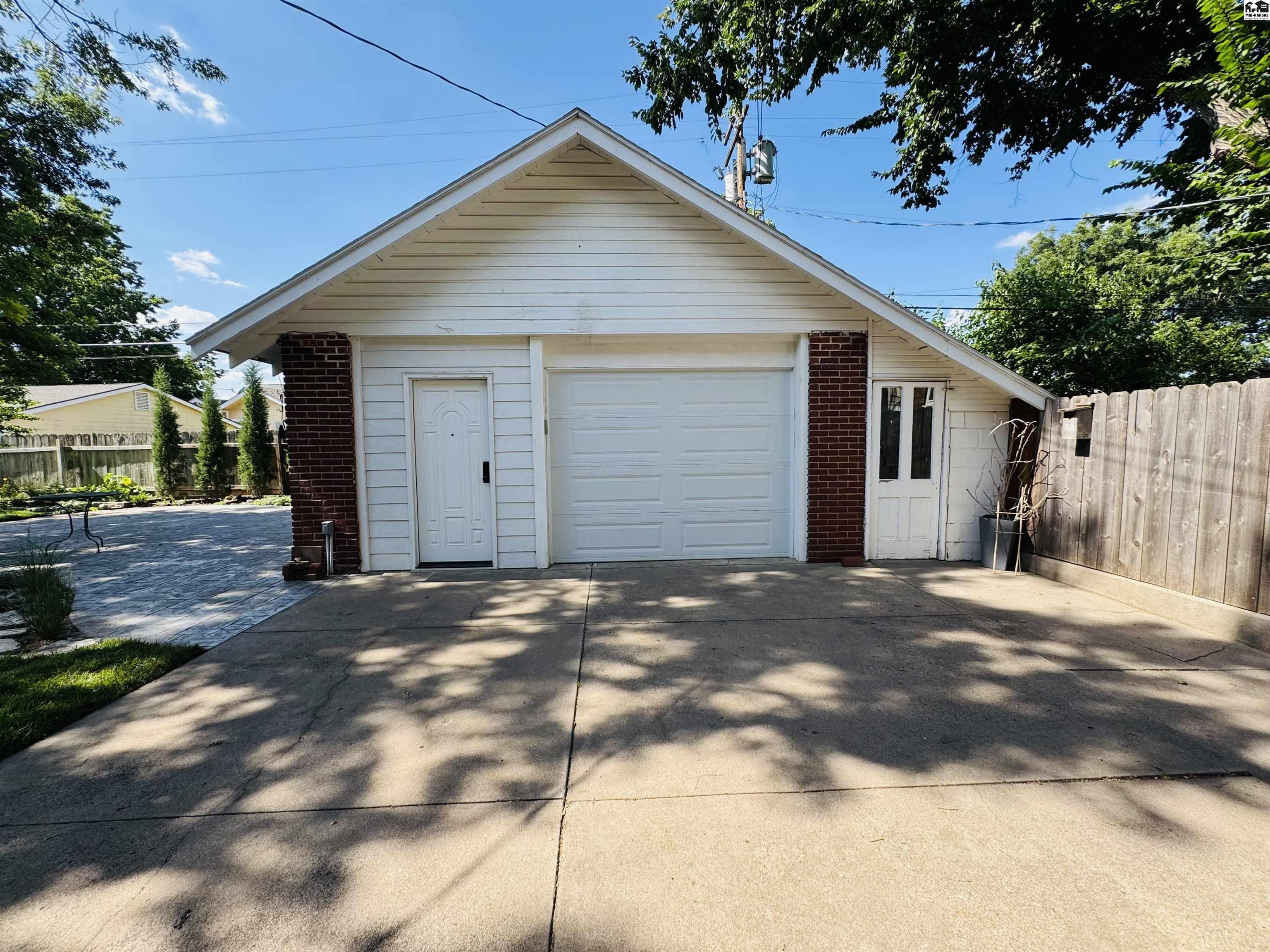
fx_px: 514
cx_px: 635
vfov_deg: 85.7
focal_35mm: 14
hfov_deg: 102.1
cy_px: 476
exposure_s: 1/401
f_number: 2.2
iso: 40
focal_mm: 2.22
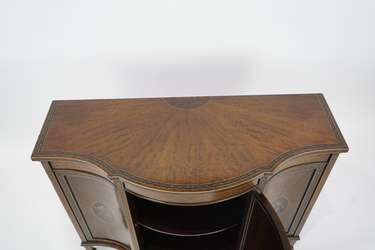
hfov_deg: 60.3
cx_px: 188
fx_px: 323
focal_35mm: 31
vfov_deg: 42.3
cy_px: 125
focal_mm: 31
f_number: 5
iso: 640
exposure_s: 1/60
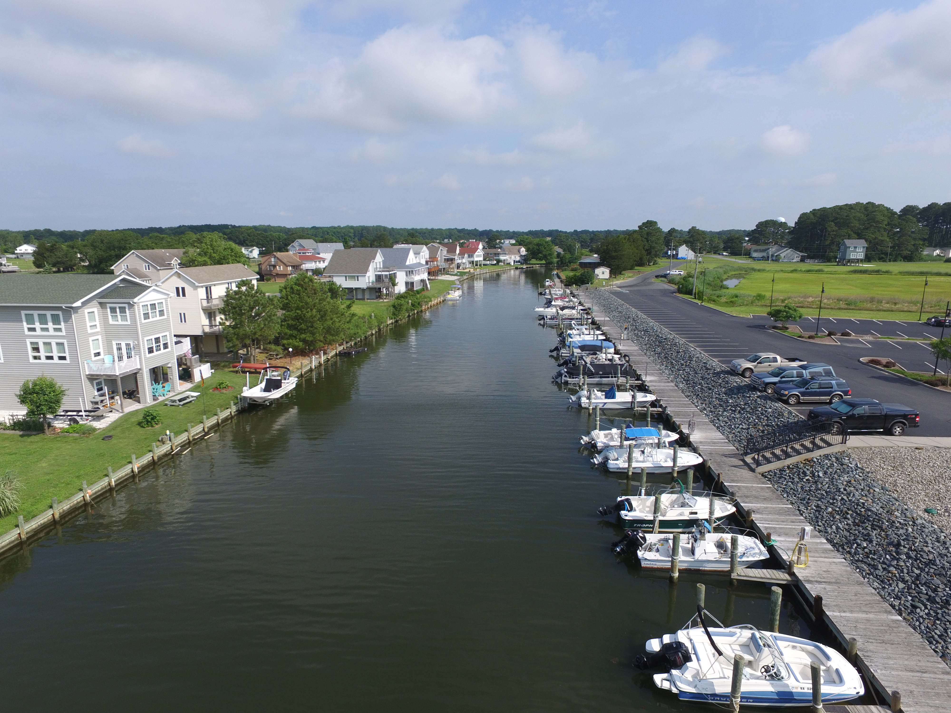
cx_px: 476
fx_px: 549
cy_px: 356
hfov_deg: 81.7
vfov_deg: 66.0
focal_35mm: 20
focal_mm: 3.61
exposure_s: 1/1042
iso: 100
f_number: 2.8
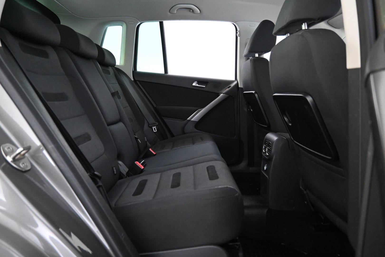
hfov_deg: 73.7
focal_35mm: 24
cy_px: 128
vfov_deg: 53.1
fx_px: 257
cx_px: 192
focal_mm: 16
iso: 4500
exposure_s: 1/25
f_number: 3.5
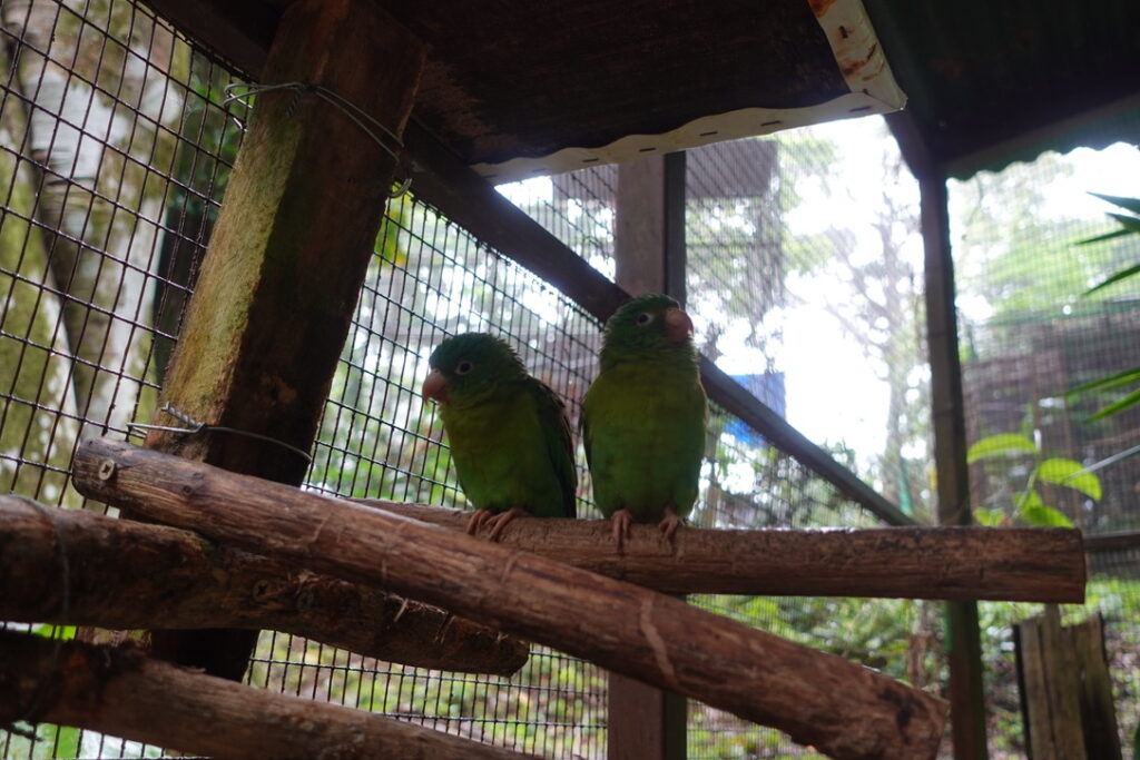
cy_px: 380
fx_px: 1108
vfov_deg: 37.9
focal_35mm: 35
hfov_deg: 54.4
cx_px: 570
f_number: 2.8
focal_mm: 13.4
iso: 125
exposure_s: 1/40
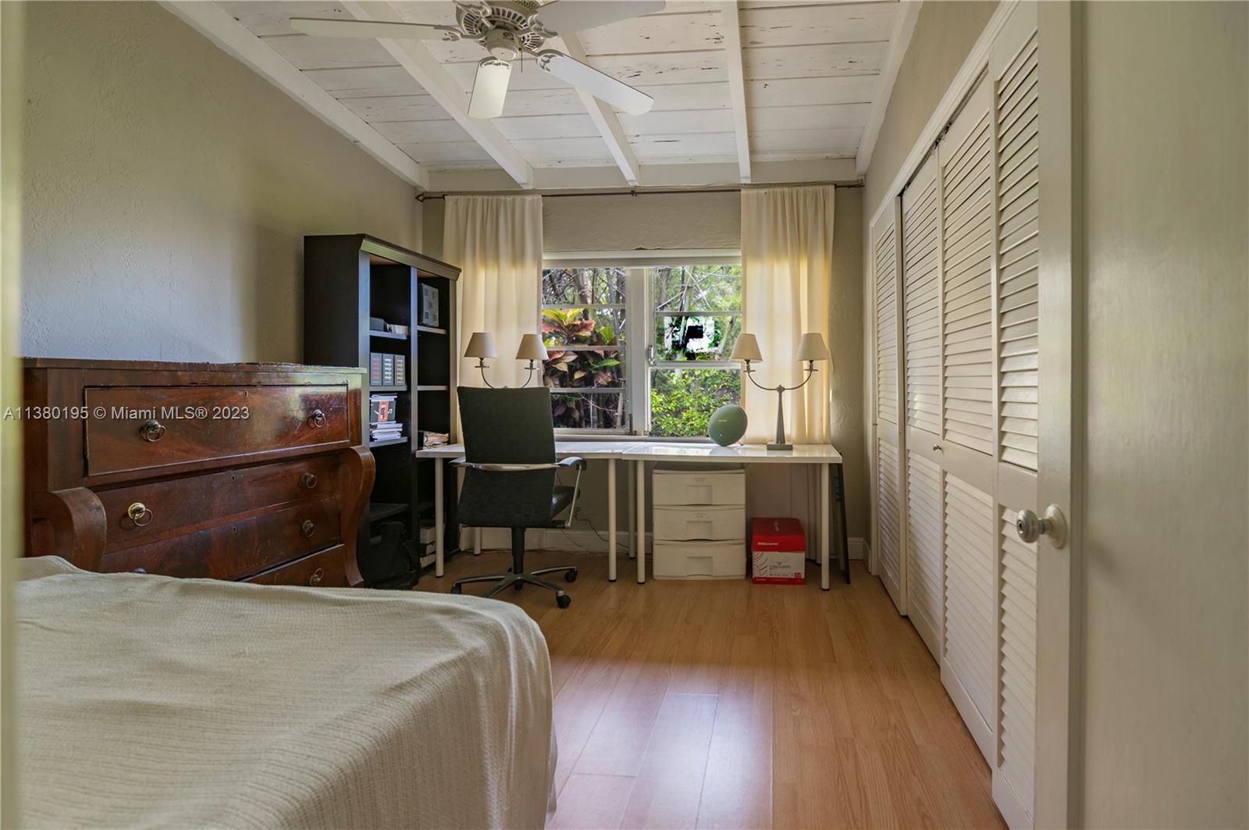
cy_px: 415
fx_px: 520
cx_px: 624
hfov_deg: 100.5
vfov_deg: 77.2
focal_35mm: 15
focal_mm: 15
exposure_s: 1/4
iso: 100
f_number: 5.6
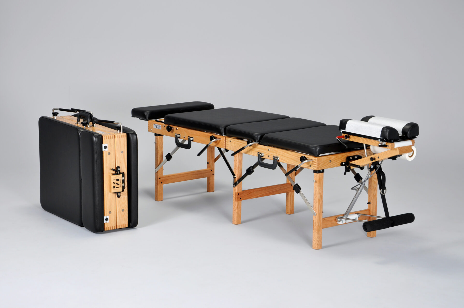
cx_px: 232
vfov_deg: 15.7
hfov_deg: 23.4
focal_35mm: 87
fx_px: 1120
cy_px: 154
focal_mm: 58
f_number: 10
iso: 100
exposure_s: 1/60
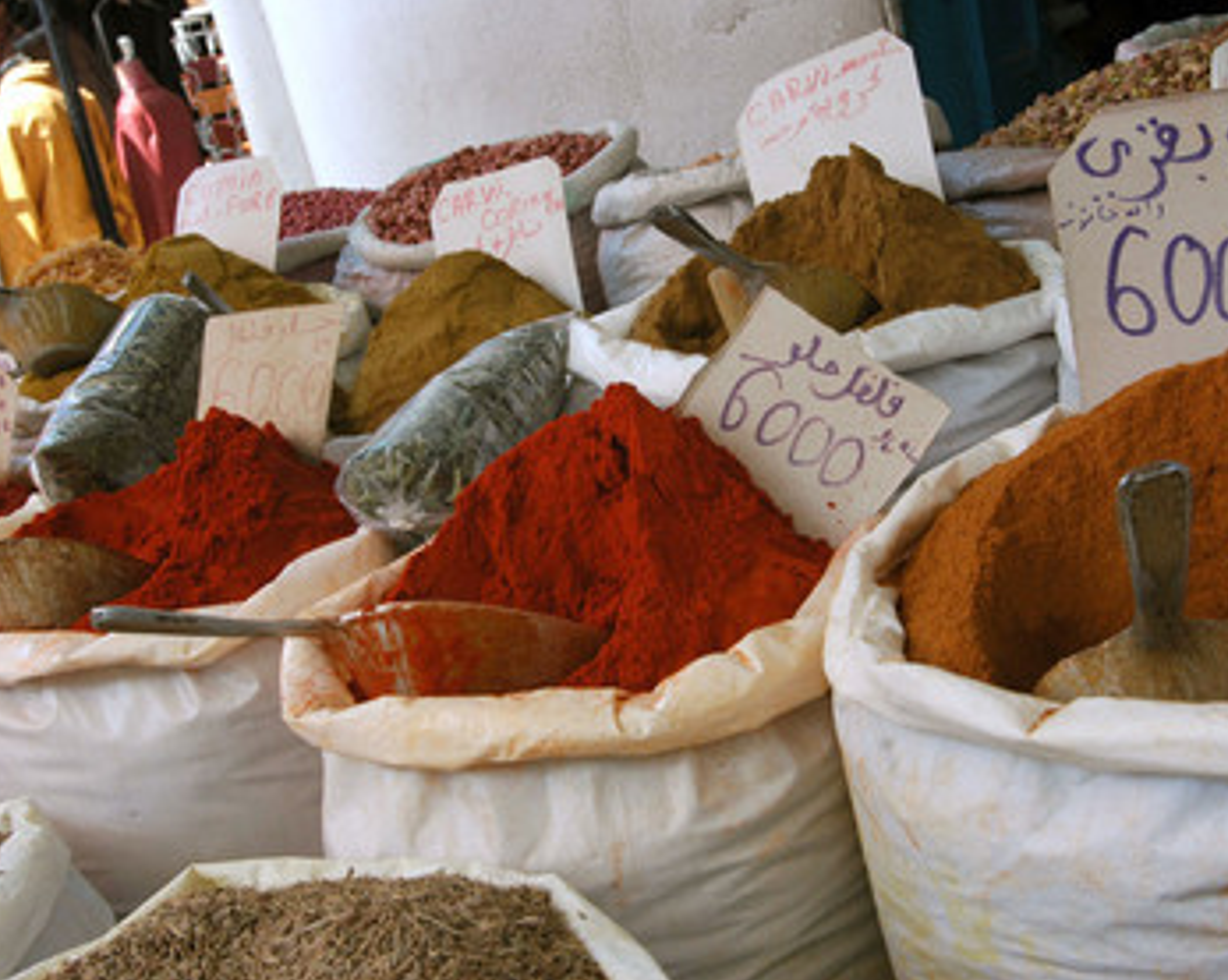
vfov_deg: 36.4
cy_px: 488
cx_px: 717
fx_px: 1489
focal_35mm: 41
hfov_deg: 44.7
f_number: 8
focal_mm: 24
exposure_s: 1/60
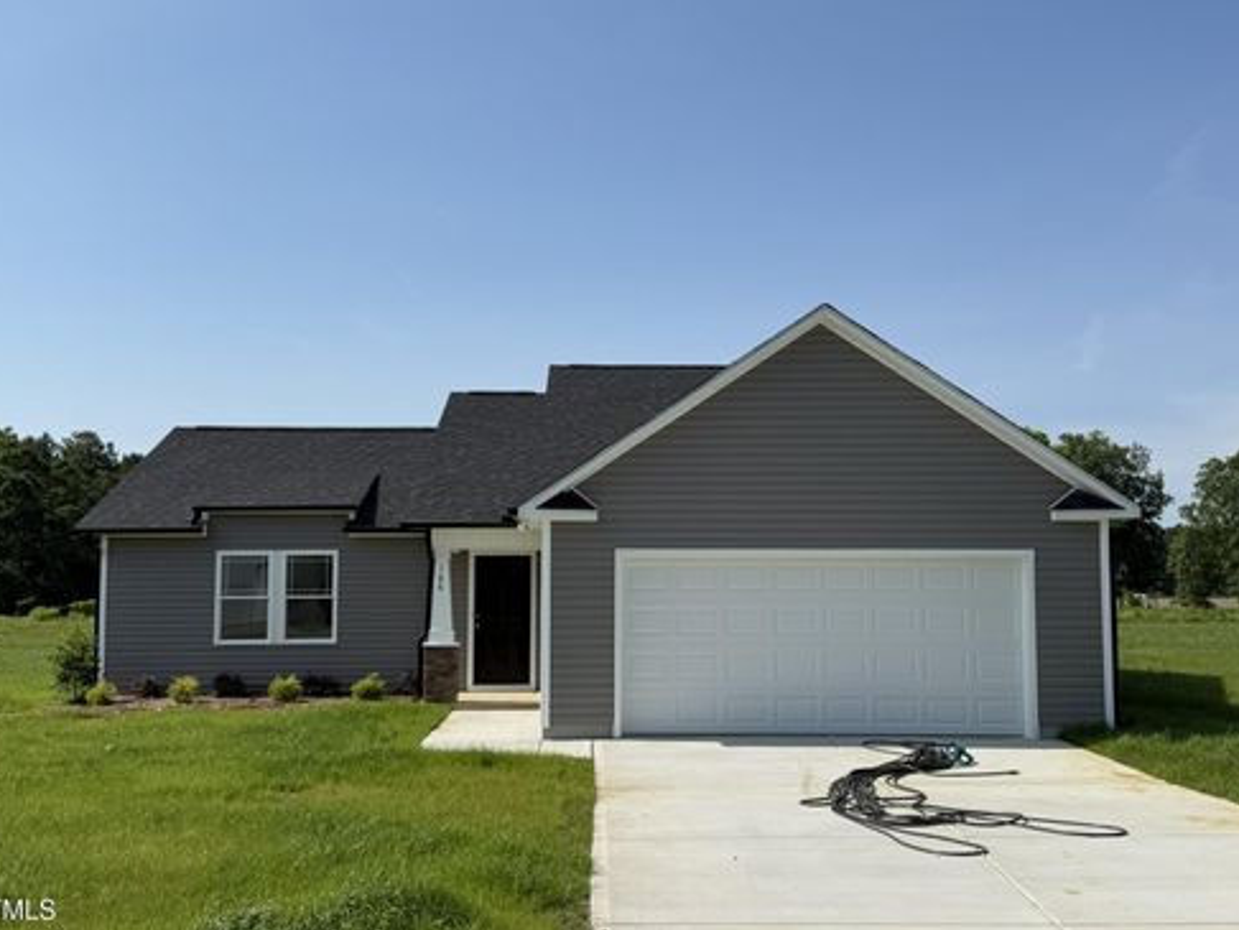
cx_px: 620
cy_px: 475
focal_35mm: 37
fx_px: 1325
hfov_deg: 50.1
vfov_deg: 38.7
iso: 80
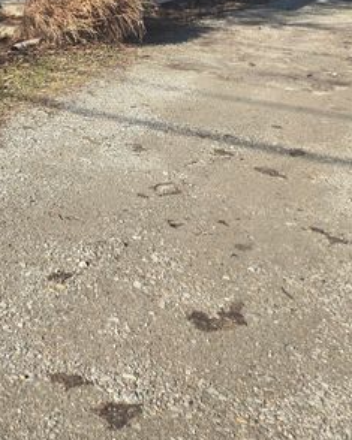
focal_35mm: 51
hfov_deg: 28.5
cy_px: -11
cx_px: 34
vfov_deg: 33.2
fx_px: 664
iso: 25
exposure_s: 1/1179
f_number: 1.8
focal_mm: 5.4
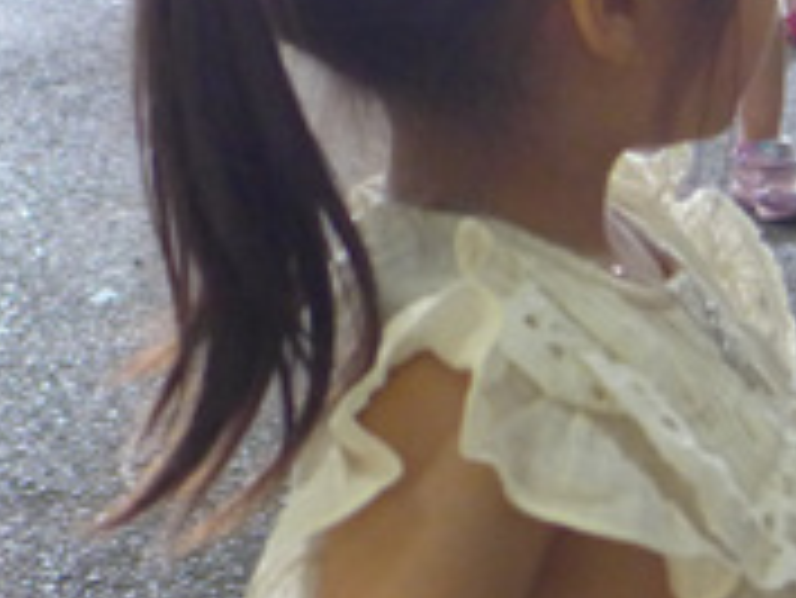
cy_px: -139
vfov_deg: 8.1
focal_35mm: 181
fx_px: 4165
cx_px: 1142
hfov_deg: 10.6
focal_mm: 9.8
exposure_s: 1/160
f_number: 1.9
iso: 500
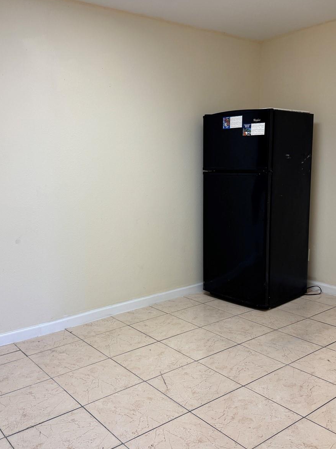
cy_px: 227
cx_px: 165
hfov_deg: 42.9
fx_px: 427
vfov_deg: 55.4
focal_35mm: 33
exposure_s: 1/120
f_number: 1.78
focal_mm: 6.76
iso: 100
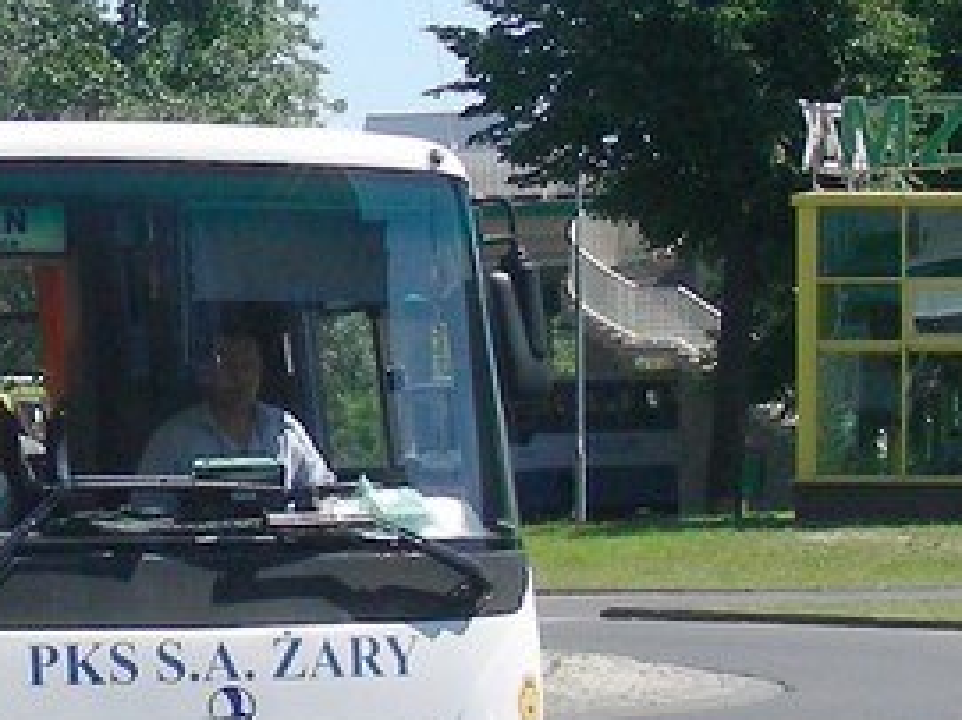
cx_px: -50
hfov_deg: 8.3
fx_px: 6611
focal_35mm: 238
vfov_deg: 6.2
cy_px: 142
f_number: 4
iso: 50
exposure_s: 1/713
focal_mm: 10.5
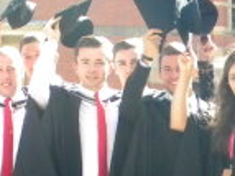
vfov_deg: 9.4
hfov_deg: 12.4
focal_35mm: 156
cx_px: -30
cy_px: 178
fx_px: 1058
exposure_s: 1/503
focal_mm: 6.4
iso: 400
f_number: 3.7
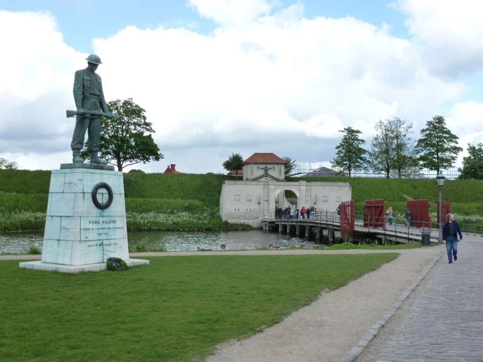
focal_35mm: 38
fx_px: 530
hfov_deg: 49.0
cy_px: 181
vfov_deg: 37.7
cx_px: 242
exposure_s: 1/400
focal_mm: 6.8
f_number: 3.8
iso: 160
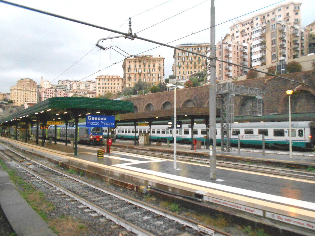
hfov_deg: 67.3
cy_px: 118
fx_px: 237
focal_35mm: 26
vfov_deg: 53.1
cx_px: 158
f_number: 3.2
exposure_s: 1/125
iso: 800
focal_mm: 4.6
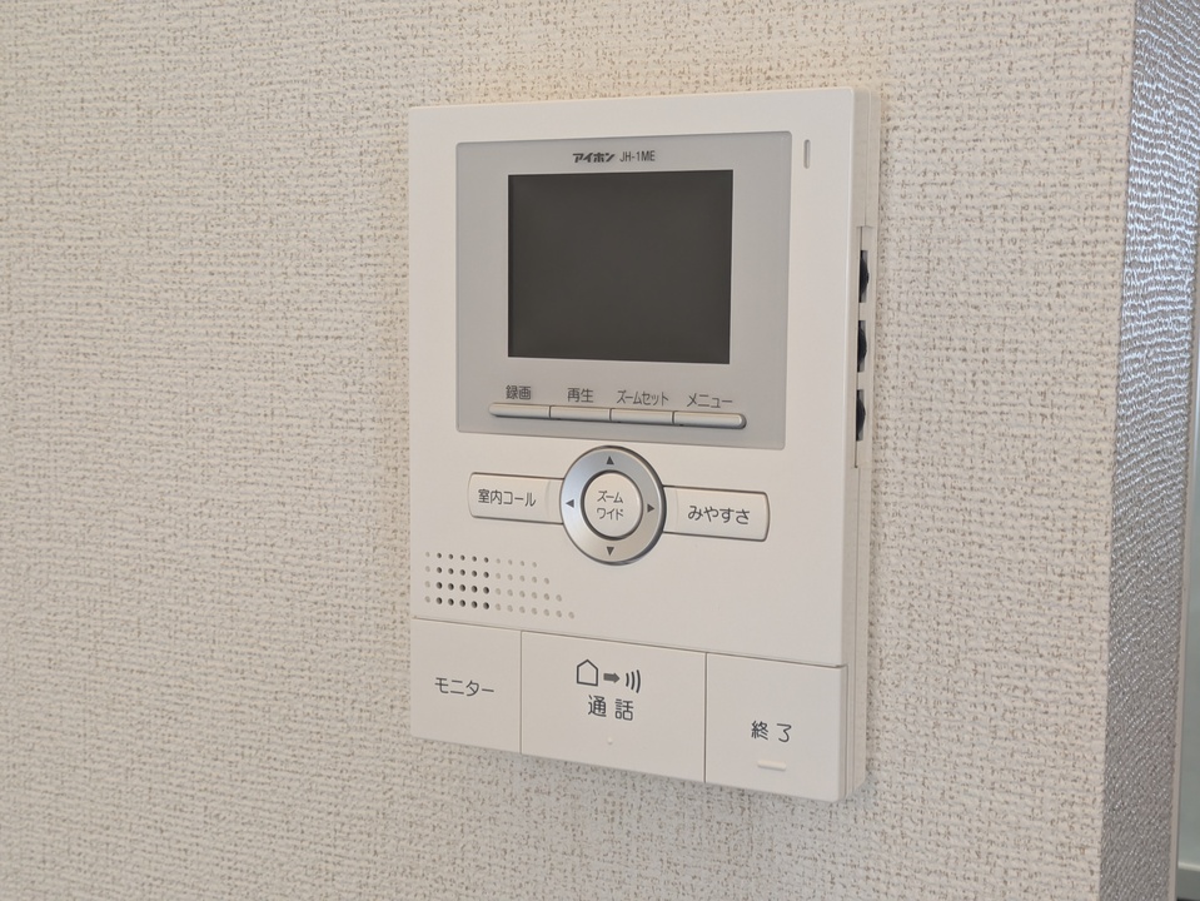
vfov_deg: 28.6
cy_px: 450
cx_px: 600
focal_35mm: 51
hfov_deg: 37.5
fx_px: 1769
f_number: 1.89
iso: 71
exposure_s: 1/24
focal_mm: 5.43
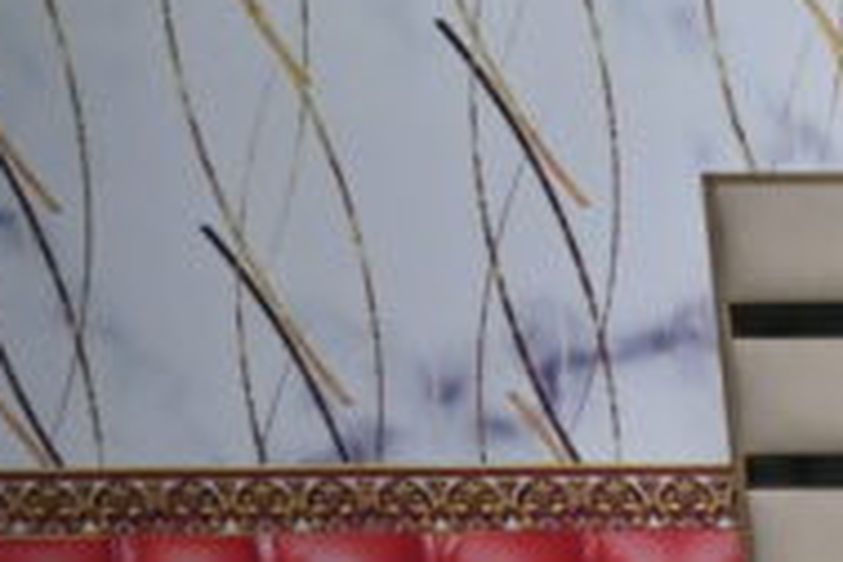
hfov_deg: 14.3
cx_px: 1864
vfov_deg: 11.8
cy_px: 879
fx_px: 2576
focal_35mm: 110
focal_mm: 24
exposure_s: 1/125
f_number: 4
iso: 2000
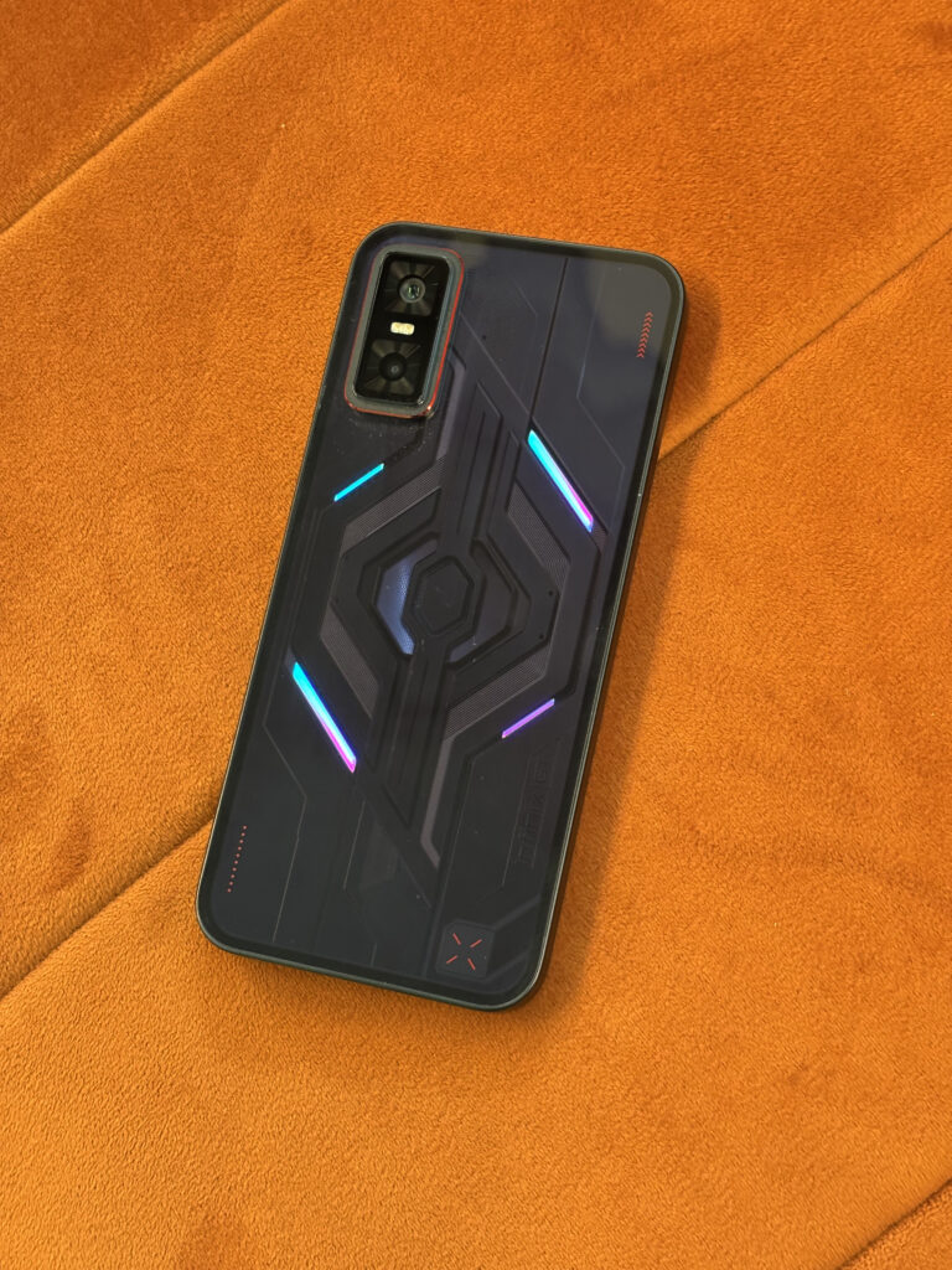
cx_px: 476
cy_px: 635
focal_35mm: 52
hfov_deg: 28.0
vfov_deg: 36.8
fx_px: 1907
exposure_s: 1/25
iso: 250
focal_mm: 5.96
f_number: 1.6
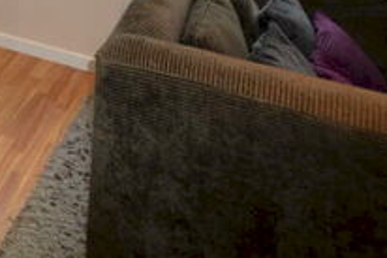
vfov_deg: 20.6
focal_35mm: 51
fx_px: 548
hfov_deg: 29.1
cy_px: -173
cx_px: -150
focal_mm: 10
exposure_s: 1/60
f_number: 4
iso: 400
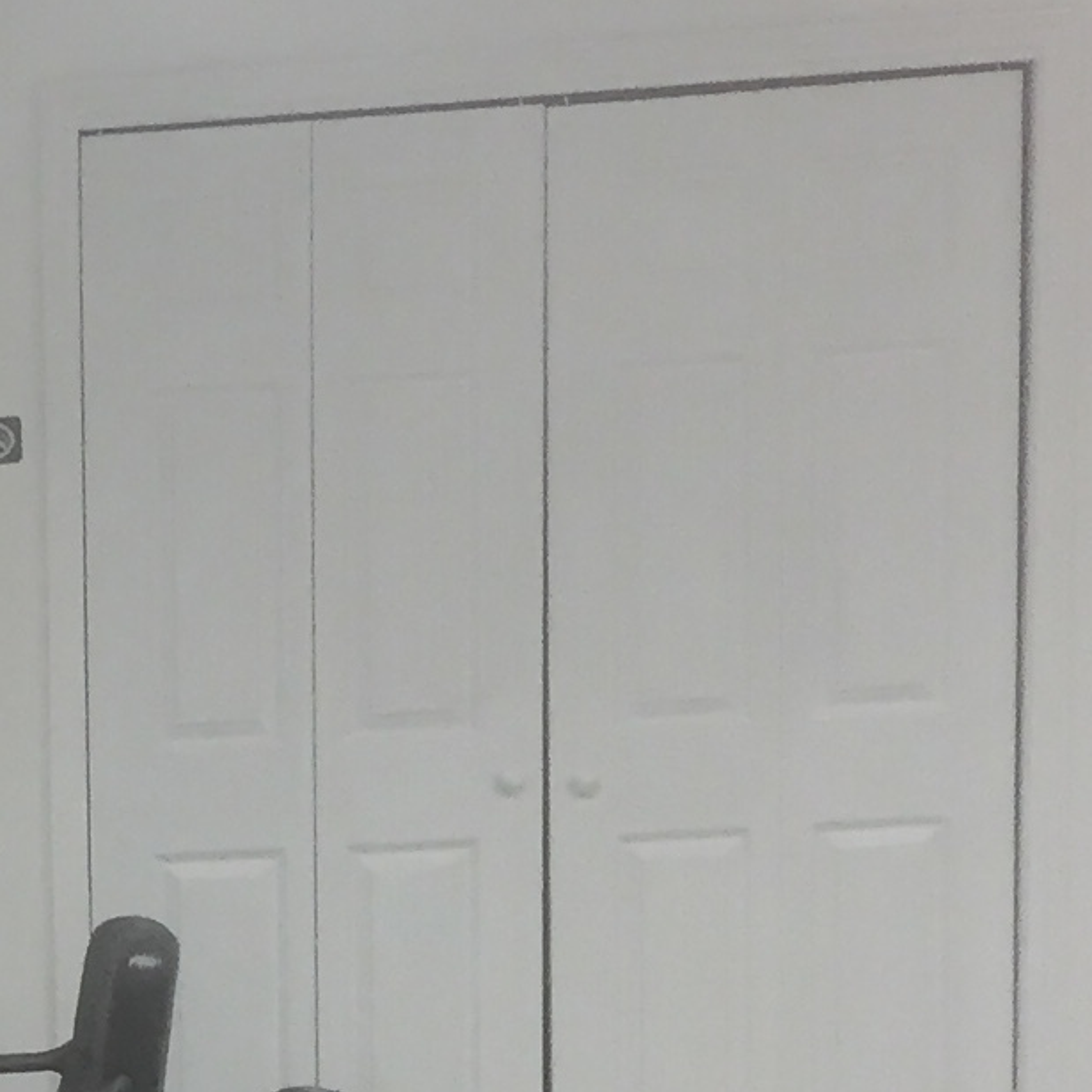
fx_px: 4854
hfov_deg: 11.7
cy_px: 1381
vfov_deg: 12.5
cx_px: -954
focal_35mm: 136
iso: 64
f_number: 2.2
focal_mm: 4.15
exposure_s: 1/30
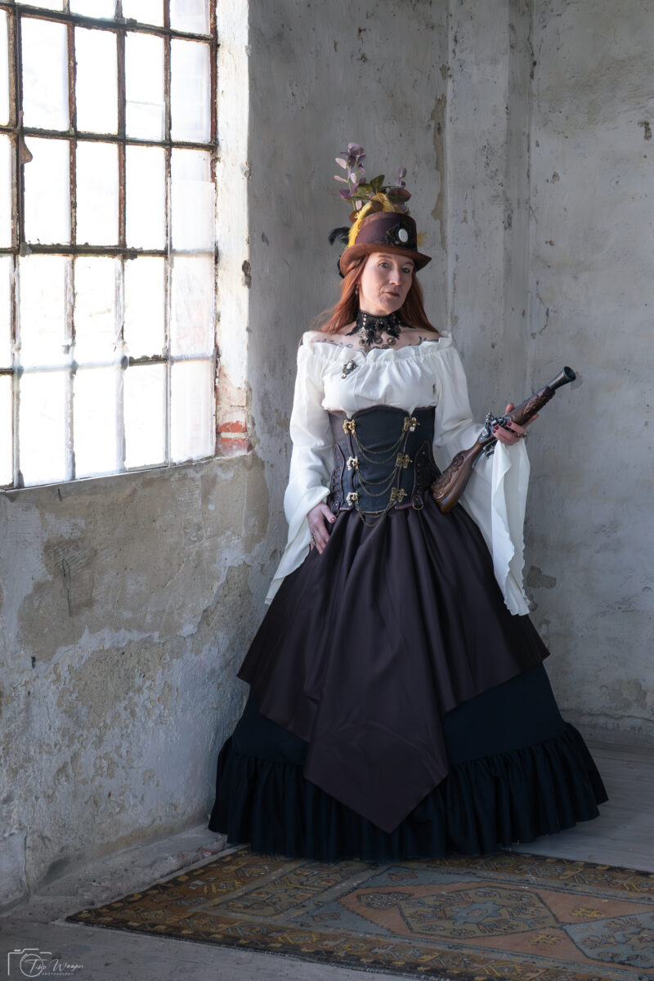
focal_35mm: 82
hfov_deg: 16.7
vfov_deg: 24.8
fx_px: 2234
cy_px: 490
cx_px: 327
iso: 3200
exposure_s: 1/100
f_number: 9
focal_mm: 55
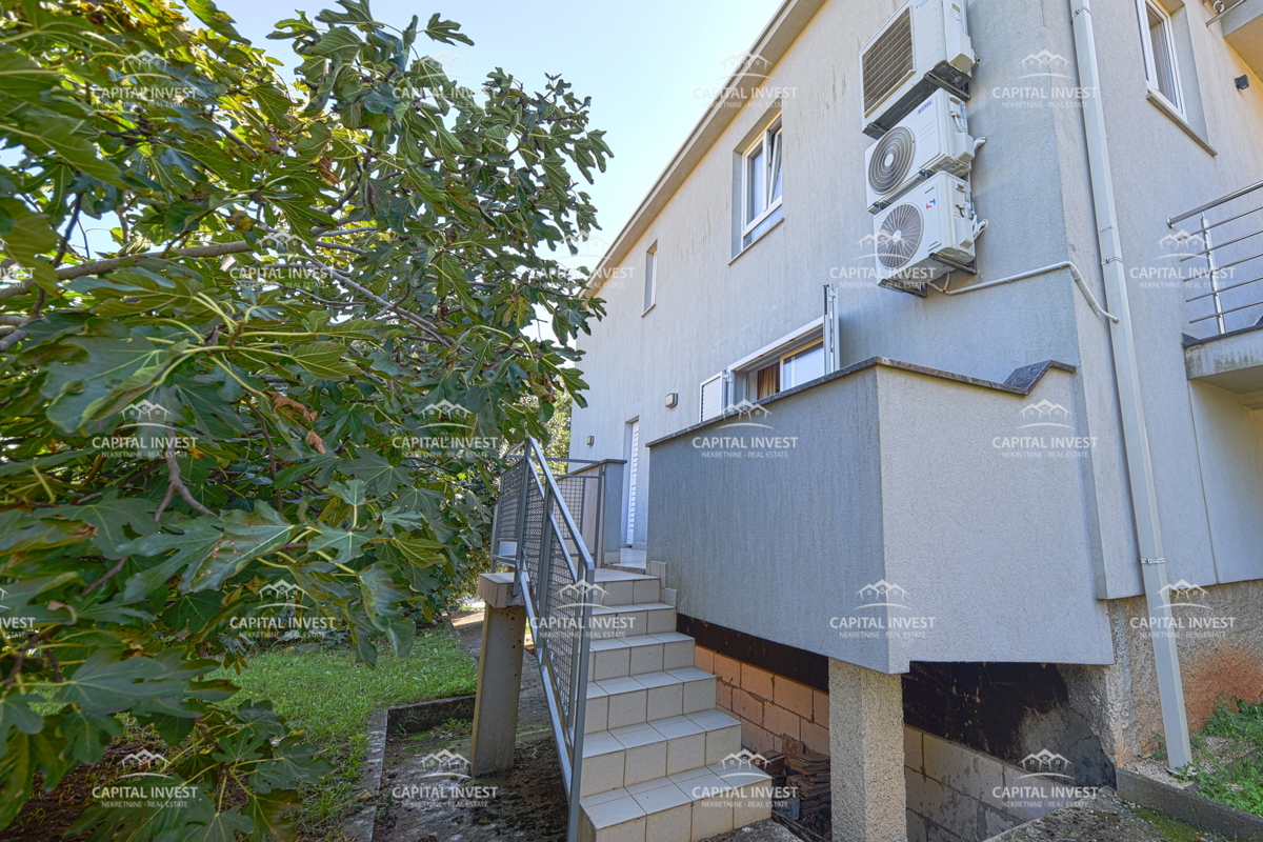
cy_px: 421
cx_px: 632
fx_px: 421
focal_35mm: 12
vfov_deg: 90.0
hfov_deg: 112.6
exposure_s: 1/250
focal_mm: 12
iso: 100
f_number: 8
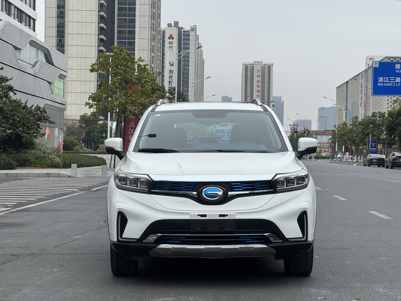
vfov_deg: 19.1
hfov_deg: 25.3
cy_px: 150
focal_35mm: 77
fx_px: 892
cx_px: 200
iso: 25
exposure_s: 1/266
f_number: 2.8
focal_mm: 9
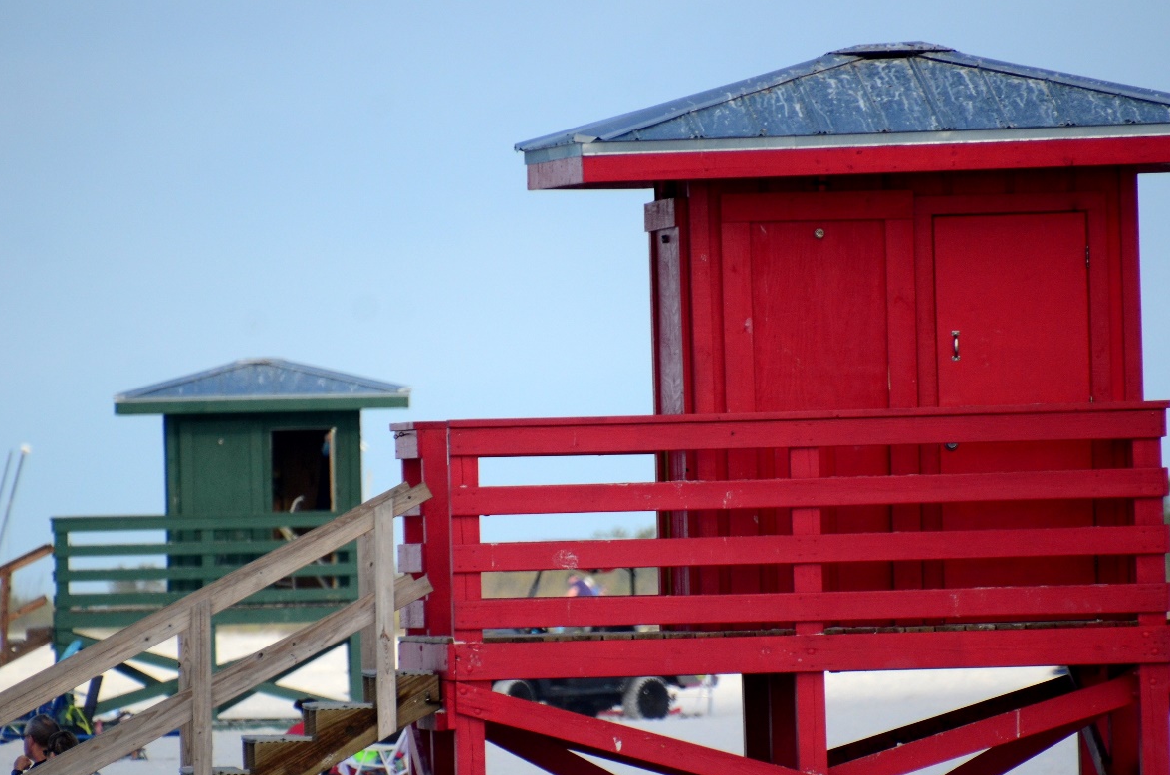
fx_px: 26495
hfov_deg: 2.5
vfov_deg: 1.7
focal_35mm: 817
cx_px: 567
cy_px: 526
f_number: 6.3
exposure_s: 1/1000
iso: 400
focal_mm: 400
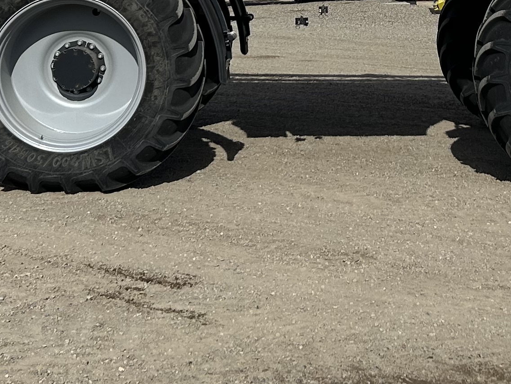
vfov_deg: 15.4
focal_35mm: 92
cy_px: -100
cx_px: 395
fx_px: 1359
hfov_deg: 21.1
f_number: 1.5
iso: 50
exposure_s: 1/7463
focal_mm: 5.7
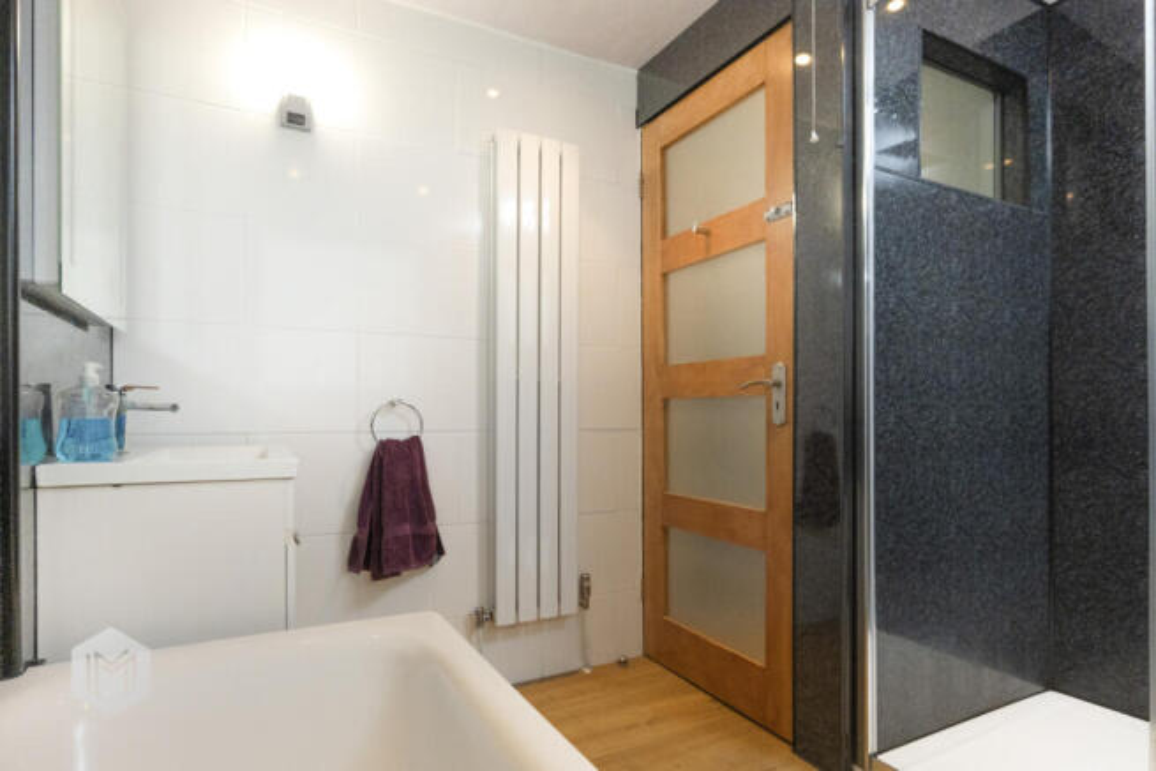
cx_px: 578
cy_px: 386
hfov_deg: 90.0
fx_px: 578
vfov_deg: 67.4
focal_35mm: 18
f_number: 9
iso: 2500
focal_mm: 18
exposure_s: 1/100
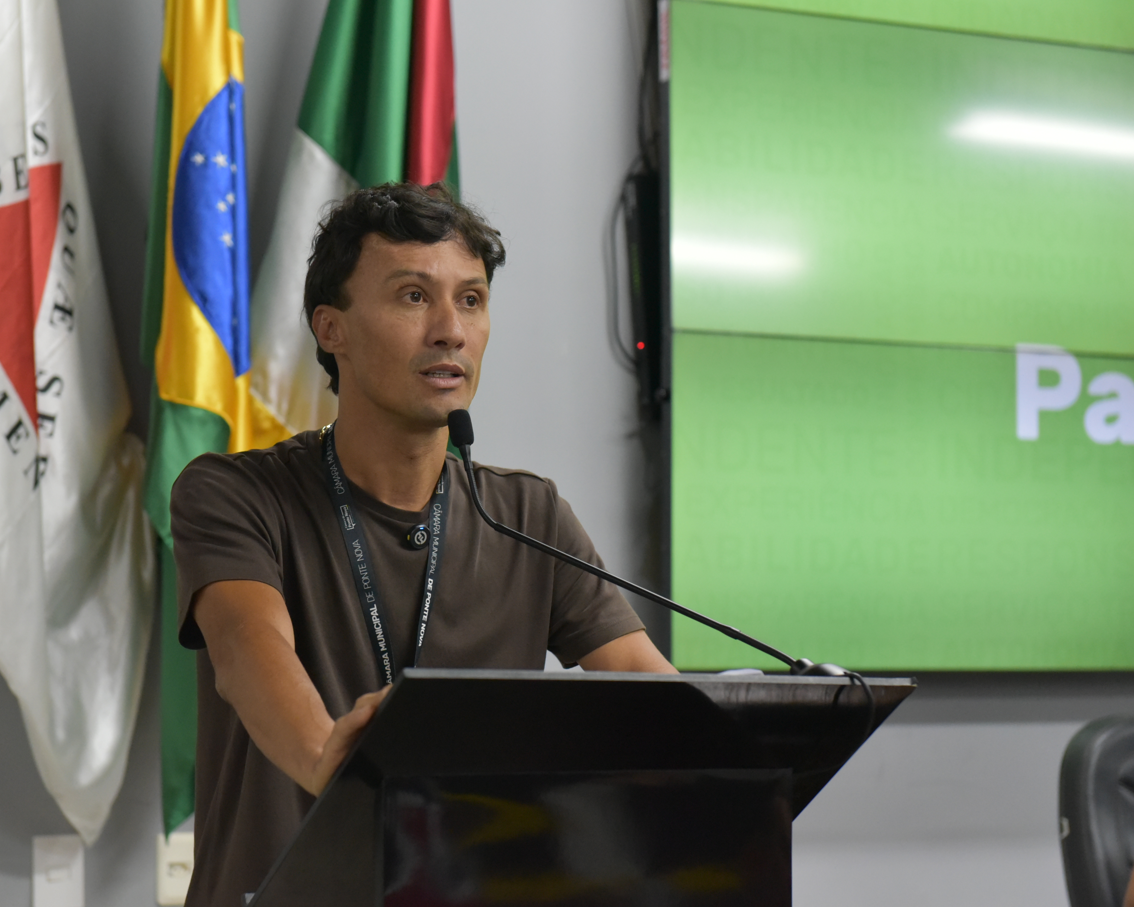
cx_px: 466
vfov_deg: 19.4
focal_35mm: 79
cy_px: 454
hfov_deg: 24.1
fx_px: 2652
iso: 5000
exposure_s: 1/250
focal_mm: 70
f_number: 4
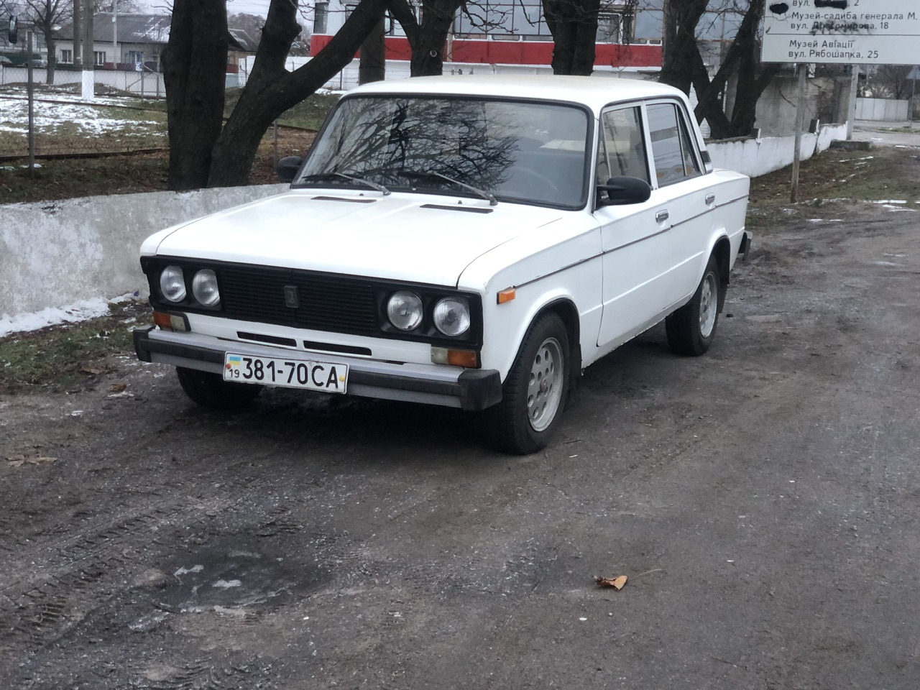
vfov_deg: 28.0
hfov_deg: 36.8
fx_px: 1382
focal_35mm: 52
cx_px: 460
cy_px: 345
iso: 160
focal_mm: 6
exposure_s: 1/24
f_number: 2.4
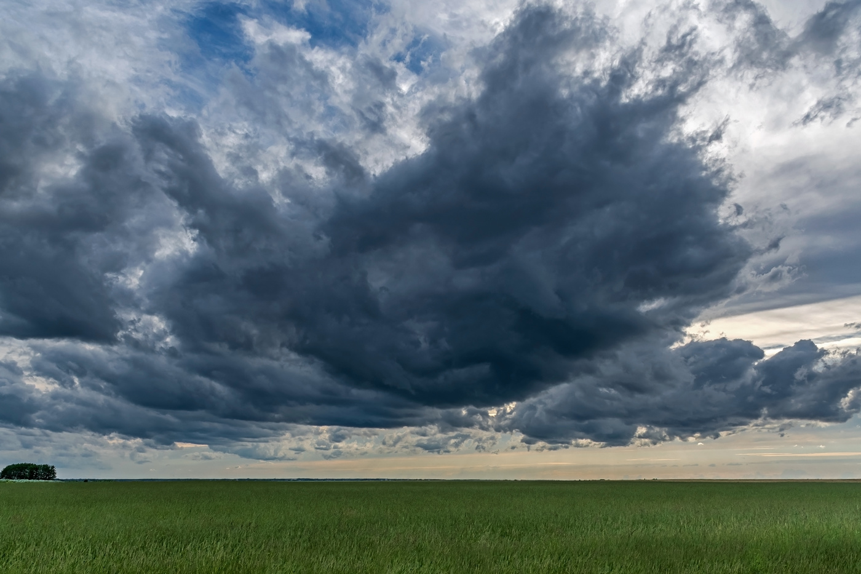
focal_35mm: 24
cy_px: 287
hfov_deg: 73.8
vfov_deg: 53.1
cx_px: 430
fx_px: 574
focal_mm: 16
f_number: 13
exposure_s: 1/1000
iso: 200
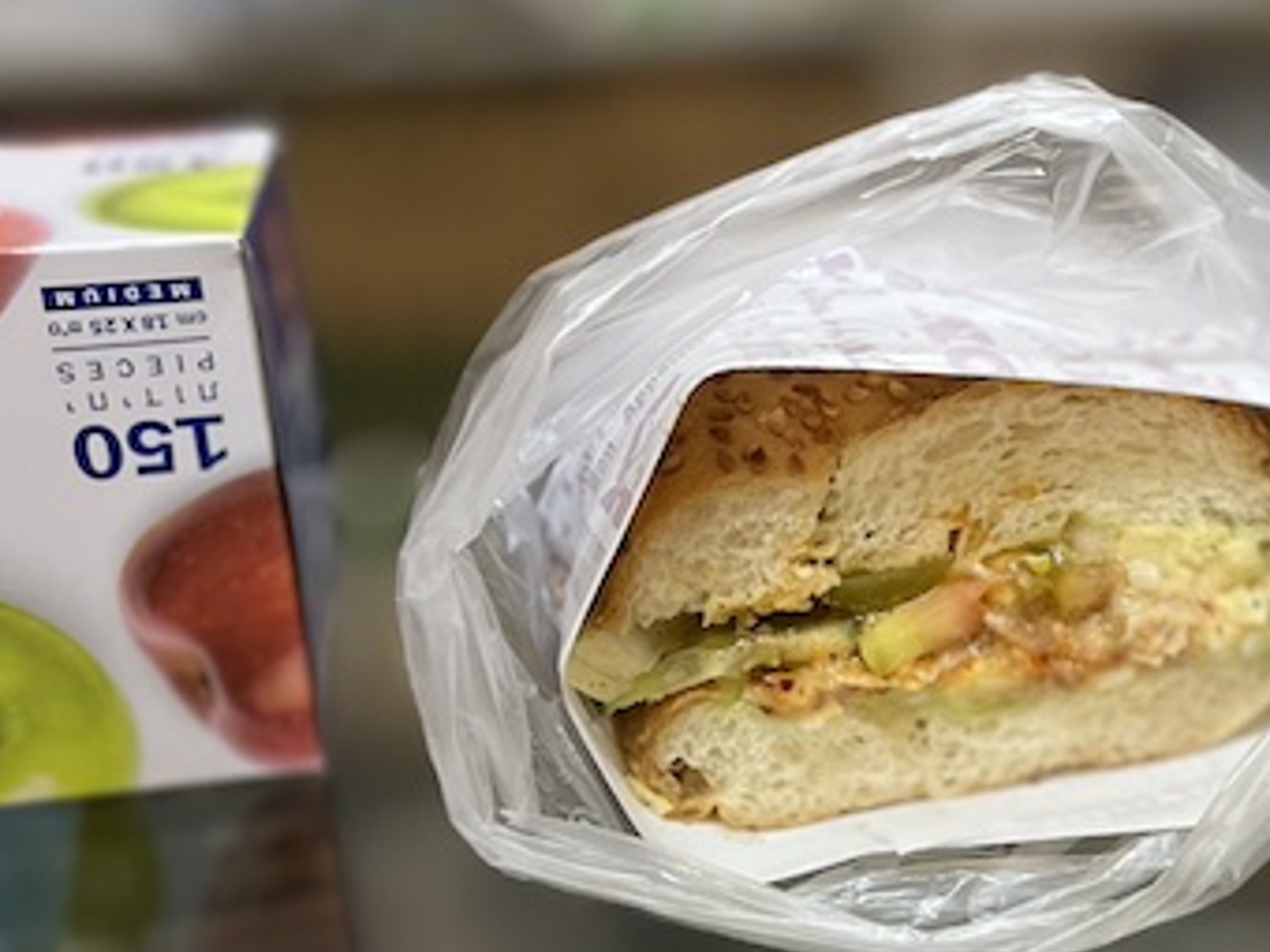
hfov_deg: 28.0
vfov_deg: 22.5
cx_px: 1281
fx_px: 2385
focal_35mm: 65
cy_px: 638
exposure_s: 1/100
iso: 125
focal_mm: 5.1
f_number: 1.6
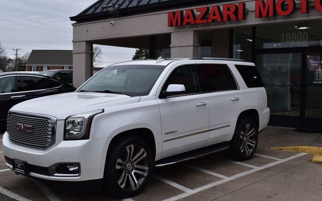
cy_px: 103
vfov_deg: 28.6
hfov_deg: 44.4
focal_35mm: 45
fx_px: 395
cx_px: 162
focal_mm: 28
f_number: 10
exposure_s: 1/200
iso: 400
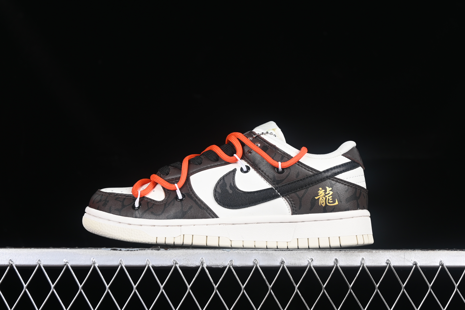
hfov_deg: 27.0
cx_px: 232
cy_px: 155
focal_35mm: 75
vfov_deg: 18.2
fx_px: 969
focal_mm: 50
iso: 160
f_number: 7.1
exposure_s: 1/80
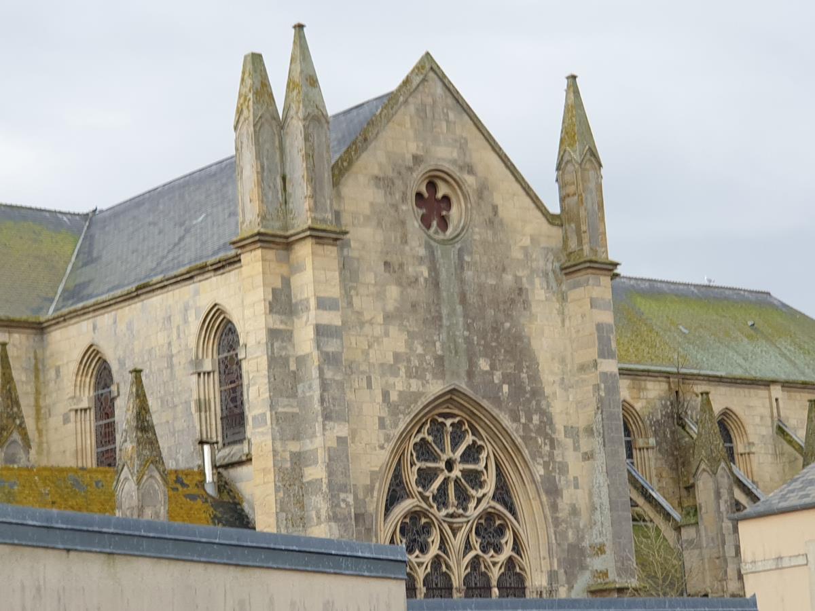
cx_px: 408
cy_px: 306
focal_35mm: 52
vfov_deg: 28.0
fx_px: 1224
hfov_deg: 36.8
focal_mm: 6
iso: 100
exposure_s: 1/120
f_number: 2.4
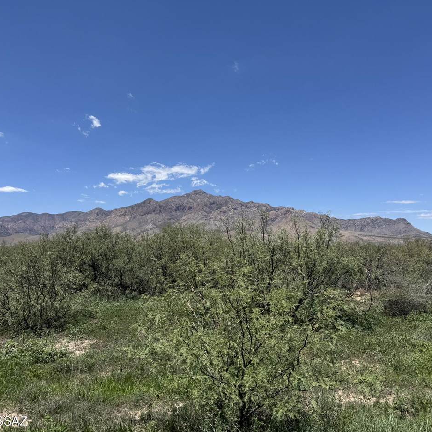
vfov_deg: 55.6
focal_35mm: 29
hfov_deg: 55.6
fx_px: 409
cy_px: 220
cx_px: 232
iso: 80
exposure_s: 1/5348
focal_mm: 6.76
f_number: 1.78
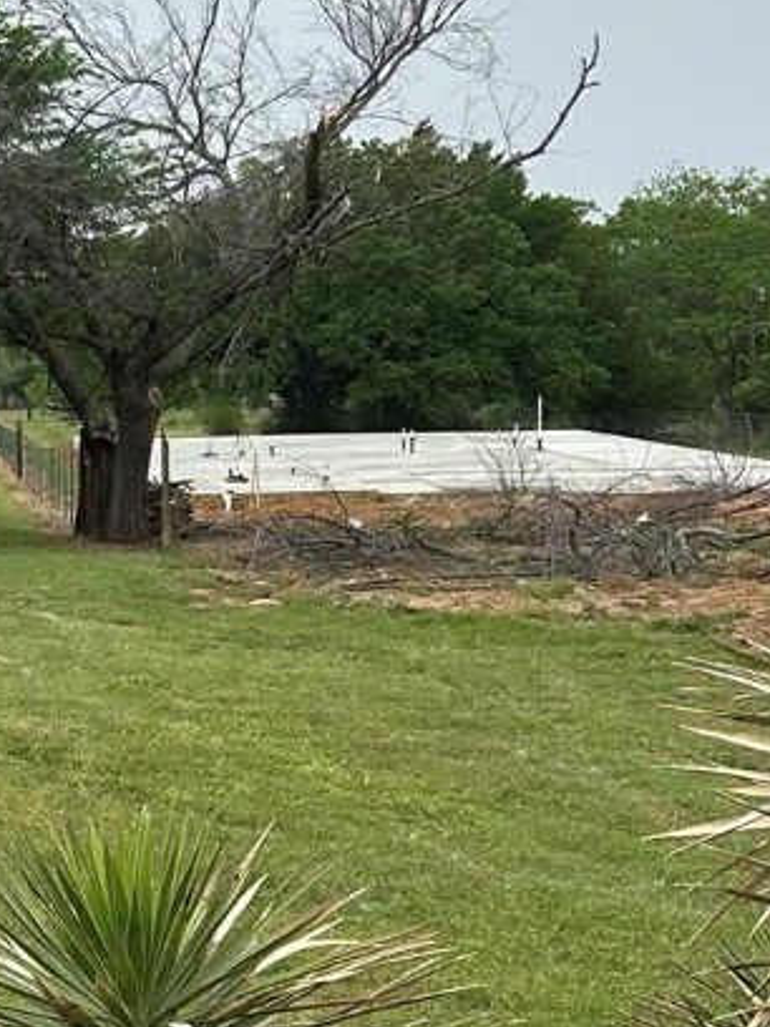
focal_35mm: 98
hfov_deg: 14.1
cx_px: -415
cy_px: 589
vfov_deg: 20.0
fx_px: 2907
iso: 50
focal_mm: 5.7
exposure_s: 1/3257
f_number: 1.5
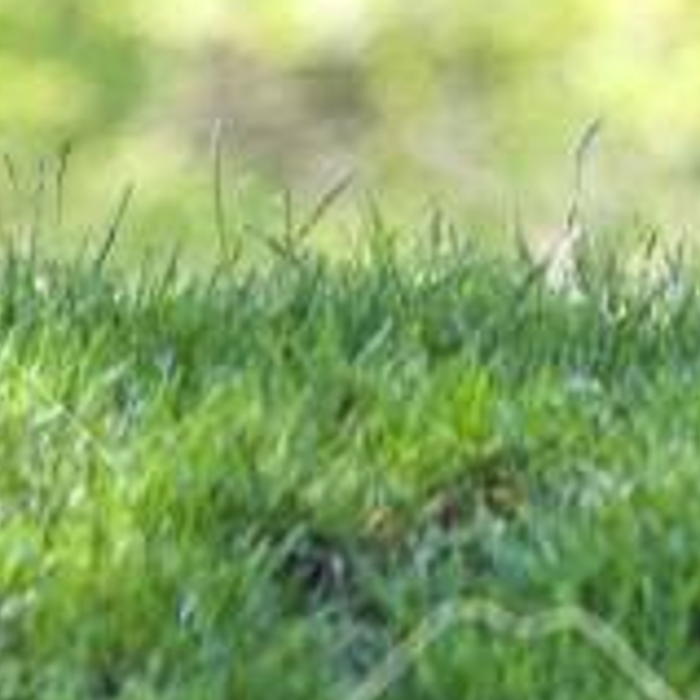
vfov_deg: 0.9
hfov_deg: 0.9
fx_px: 46339
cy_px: -975
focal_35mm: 2025
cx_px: 1277
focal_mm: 195
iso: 500
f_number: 4.8
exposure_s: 1/320
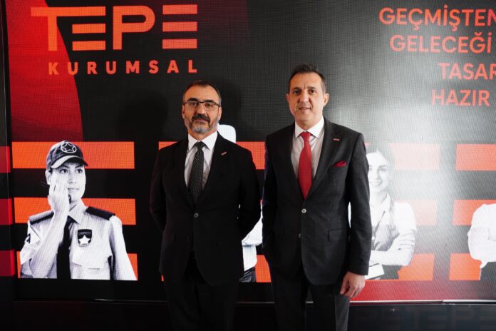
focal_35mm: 24
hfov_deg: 73.7
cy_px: 166
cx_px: 248
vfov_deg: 53.1
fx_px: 331
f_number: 5.6
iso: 6400
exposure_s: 1/125
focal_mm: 24
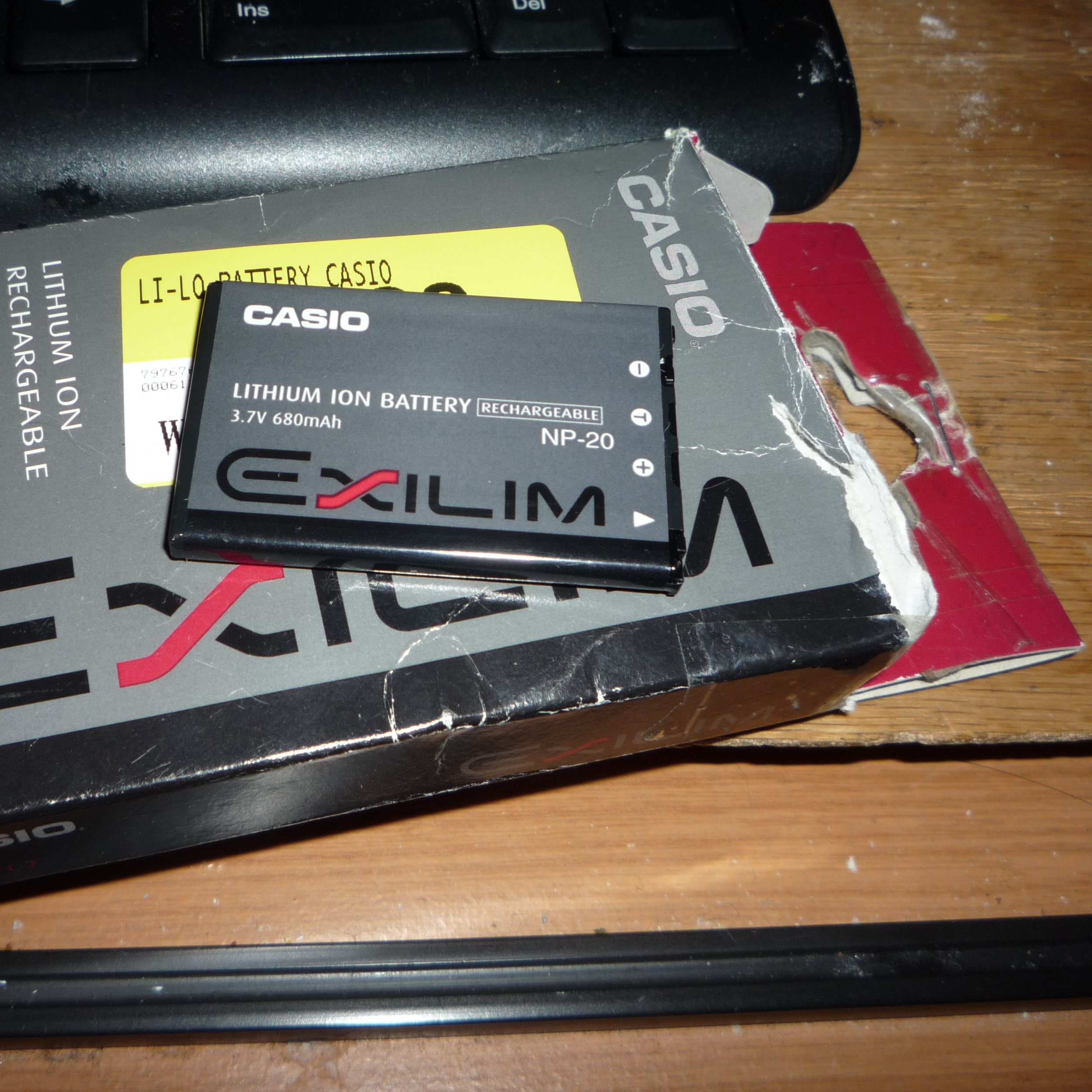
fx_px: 1392
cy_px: 491
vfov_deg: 42.8
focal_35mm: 39
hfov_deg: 42.3
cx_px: 376
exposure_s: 1/30
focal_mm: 5.2
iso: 100
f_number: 4
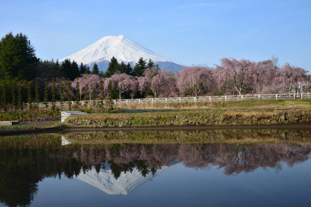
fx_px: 345
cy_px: 104
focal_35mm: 40
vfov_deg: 33.4
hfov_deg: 48.5
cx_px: 156
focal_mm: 40
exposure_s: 1/6
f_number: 27
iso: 100
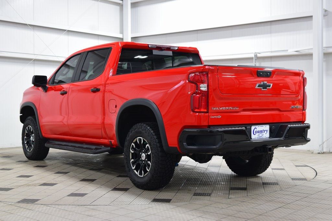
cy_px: 110
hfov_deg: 38.9
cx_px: 166
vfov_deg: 26.5
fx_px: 470
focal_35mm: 51
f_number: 6.3
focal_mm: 34
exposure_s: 1/15
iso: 720
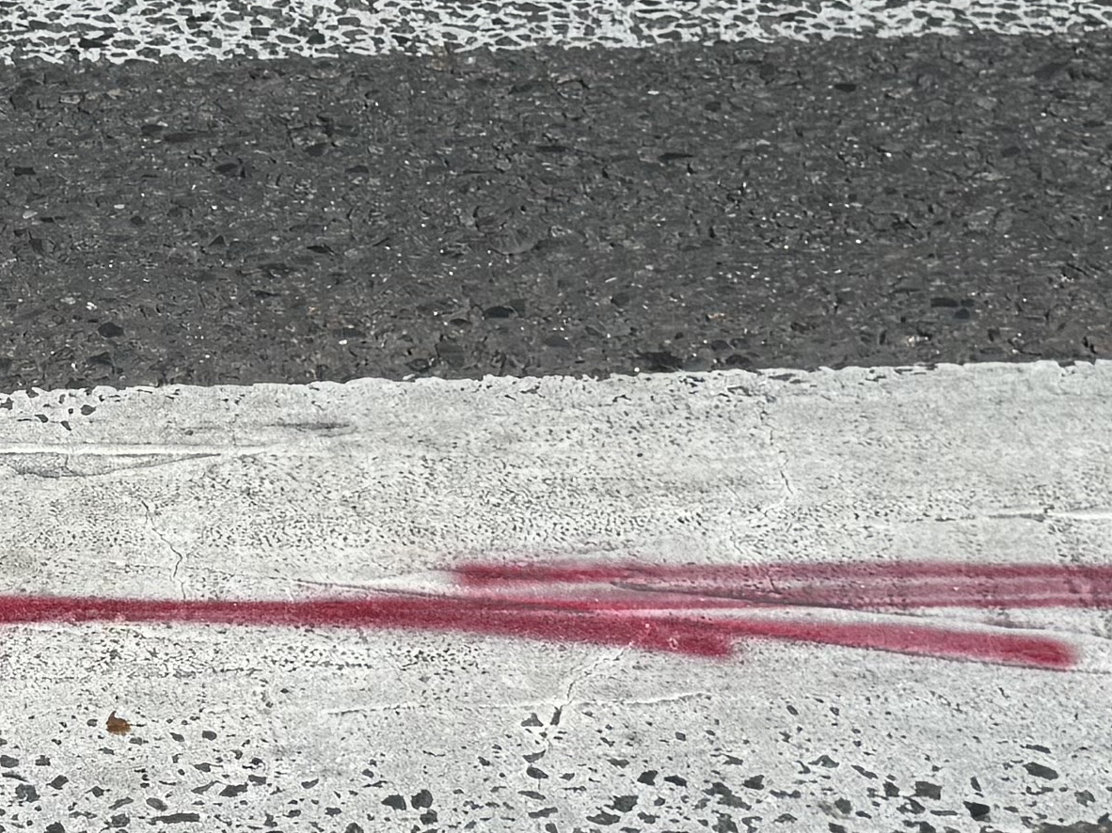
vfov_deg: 12.7
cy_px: 575
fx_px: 3726
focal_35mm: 116
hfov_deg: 16.3
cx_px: -222
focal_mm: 6.76
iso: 80
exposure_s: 1/3413
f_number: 1.78
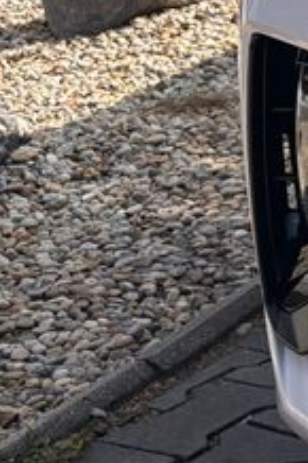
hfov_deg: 8.3
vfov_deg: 15.9
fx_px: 1632
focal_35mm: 127
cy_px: 6
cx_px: 1056
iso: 50
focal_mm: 5.96
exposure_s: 1/3831
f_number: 1.6
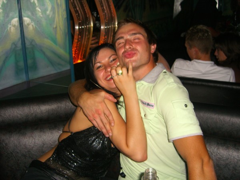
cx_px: 120
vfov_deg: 37.7
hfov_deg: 49.0
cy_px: 90
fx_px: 263
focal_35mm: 38
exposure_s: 1/60
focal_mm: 7.9
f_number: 2.8
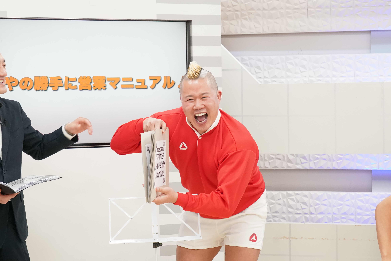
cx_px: 196
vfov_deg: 16.1
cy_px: 130
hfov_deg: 23.9
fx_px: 923
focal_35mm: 85
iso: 5000
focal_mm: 57
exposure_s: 1/160
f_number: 8
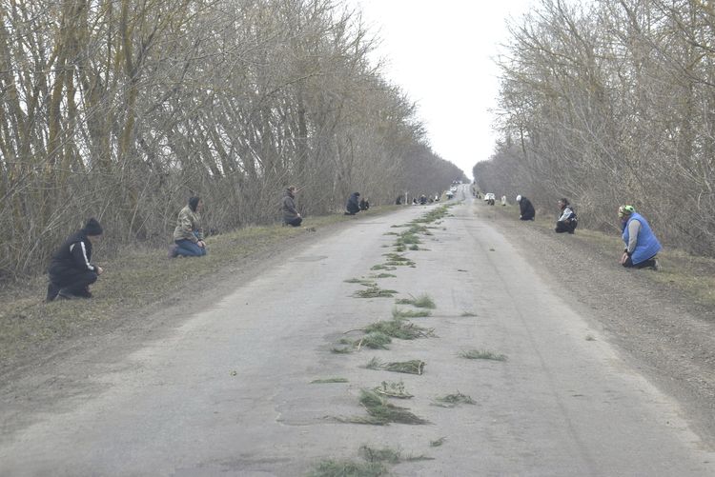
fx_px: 1639
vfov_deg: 16.6
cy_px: 238
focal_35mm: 82
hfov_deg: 24.6
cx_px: 358
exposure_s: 1/250
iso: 280
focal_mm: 55
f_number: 8
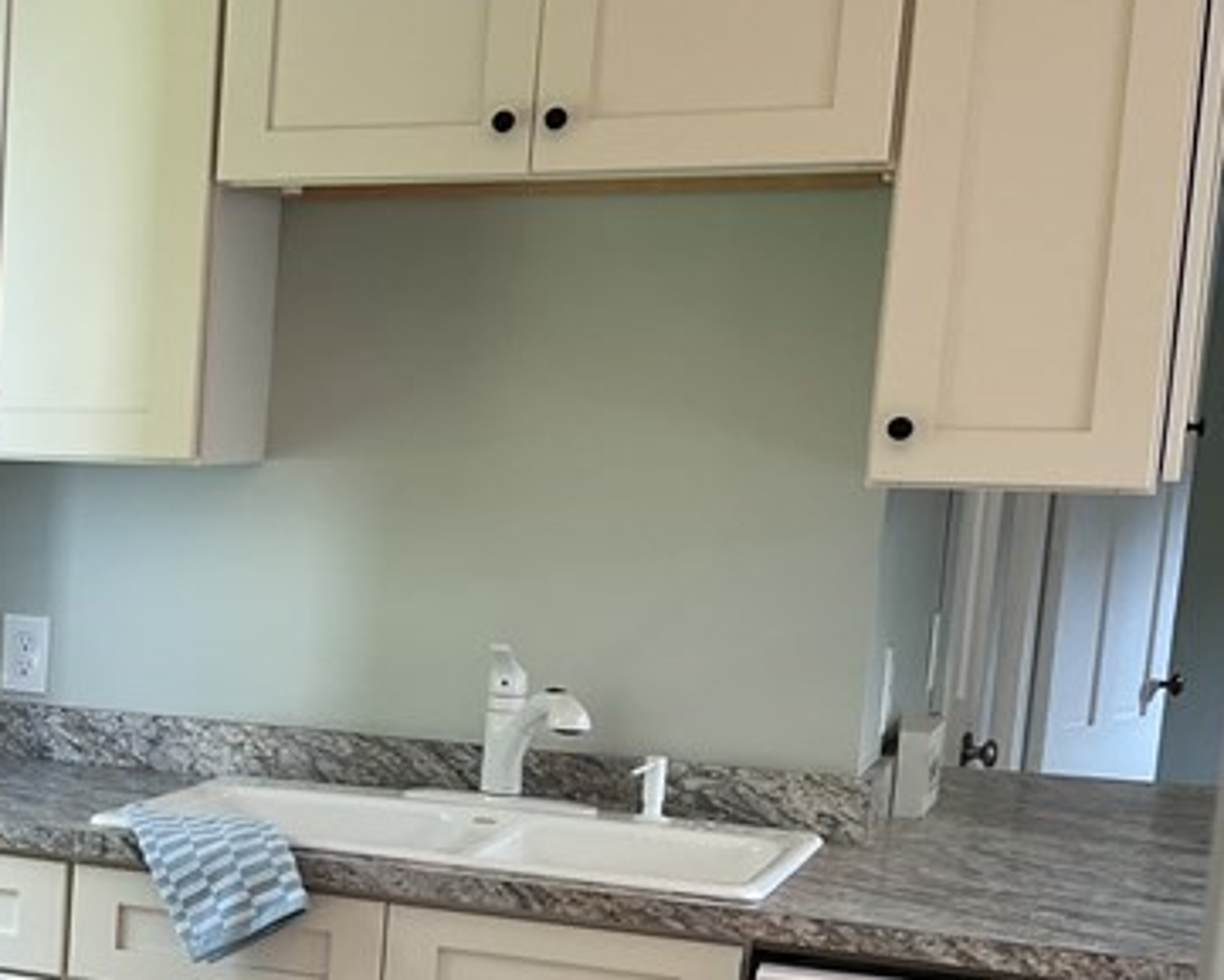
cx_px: -427
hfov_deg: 23.0
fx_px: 2609
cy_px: 821
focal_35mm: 72
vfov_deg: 21.0
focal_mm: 5.1
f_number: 1.6
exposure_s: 1/120
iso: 100
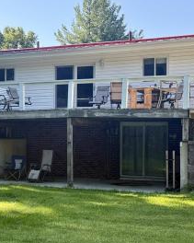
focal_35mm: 71
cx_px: 44
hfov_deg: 21.3
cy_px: 121
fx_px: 510
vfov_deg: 26.8
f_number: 1.78
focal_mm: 6.76
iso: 100
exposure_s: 1/810
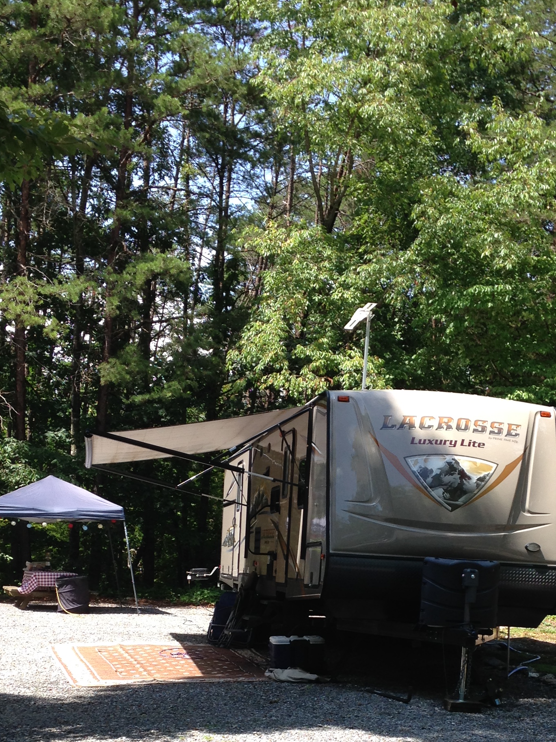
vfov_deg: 31.8
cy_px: 604
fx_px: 1264
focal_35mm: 59
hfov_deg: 24.8
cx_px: 309
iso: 50
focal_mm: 4.12
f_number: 2.4
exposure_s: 1/507
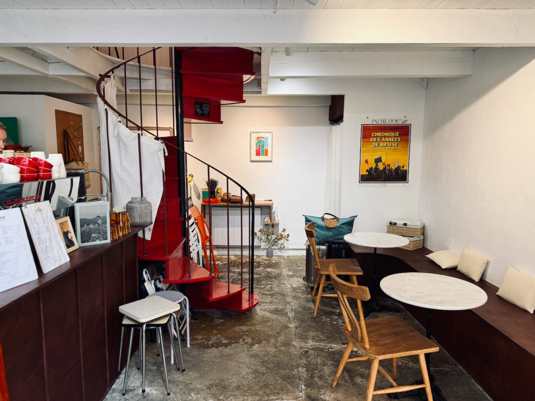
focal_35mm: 24
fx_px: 371
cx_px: 268
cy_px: 200
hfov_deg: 71.6
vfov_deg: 56.8
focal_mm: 6.76
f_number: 1.78
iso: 125
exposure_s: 1/50
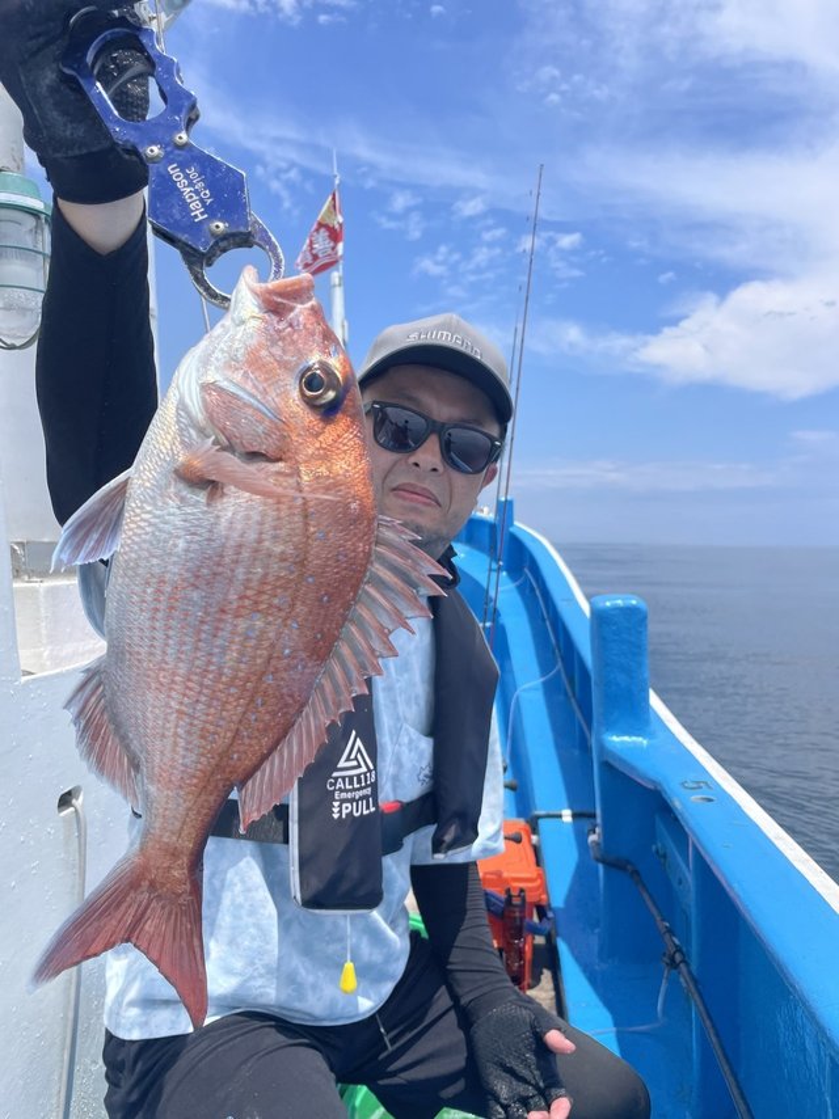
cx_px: 420
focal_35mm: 26
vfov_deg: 67.3
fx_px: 841
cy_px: 560
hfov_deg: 53.0
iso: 32
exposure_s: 1/4464
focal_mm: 4.2
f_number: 1.6
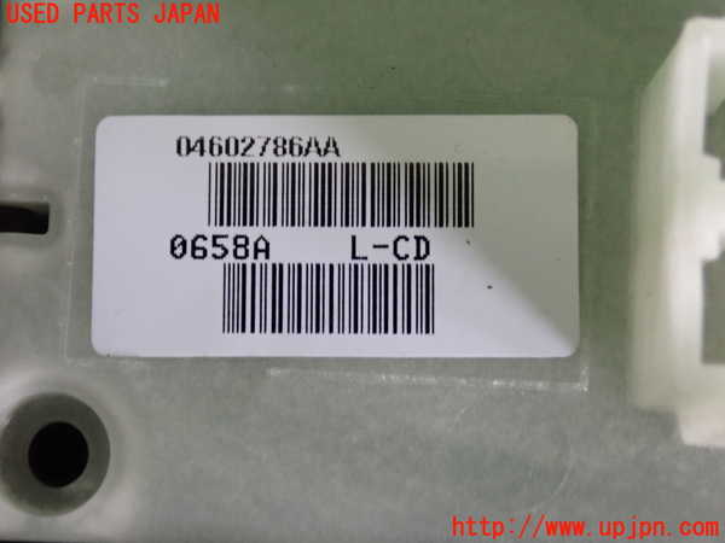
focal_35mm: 82
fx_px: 1717
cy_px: 272
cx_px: 362
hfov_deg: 23.8
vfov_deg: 18.0
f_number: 4.3
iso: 800
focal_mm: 14.62
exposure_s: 1/30
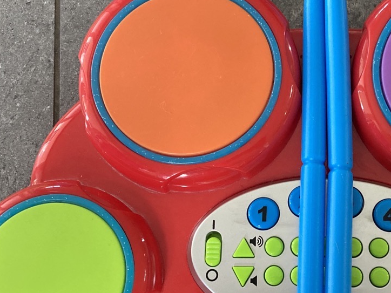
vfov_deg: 25.2
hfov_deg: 32.5
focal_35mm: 58
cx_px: 302
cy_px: 165
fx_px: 655
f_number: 1.8
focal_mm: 3.99
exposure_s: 1/50
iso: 200
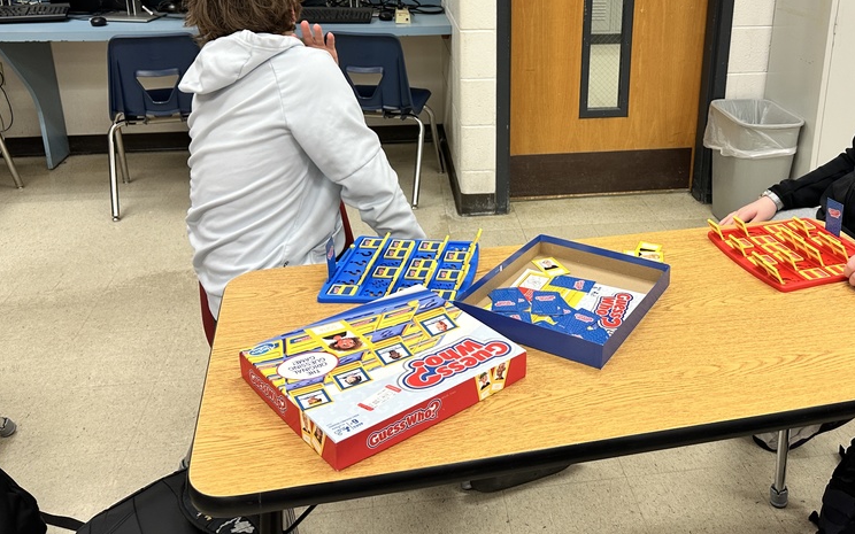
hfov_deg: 54.8
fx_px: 816
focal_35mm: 35
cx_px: 529
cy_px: 154
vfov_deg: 35.7
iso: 125
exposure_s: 1/60
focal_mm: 6.86
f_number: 1.78
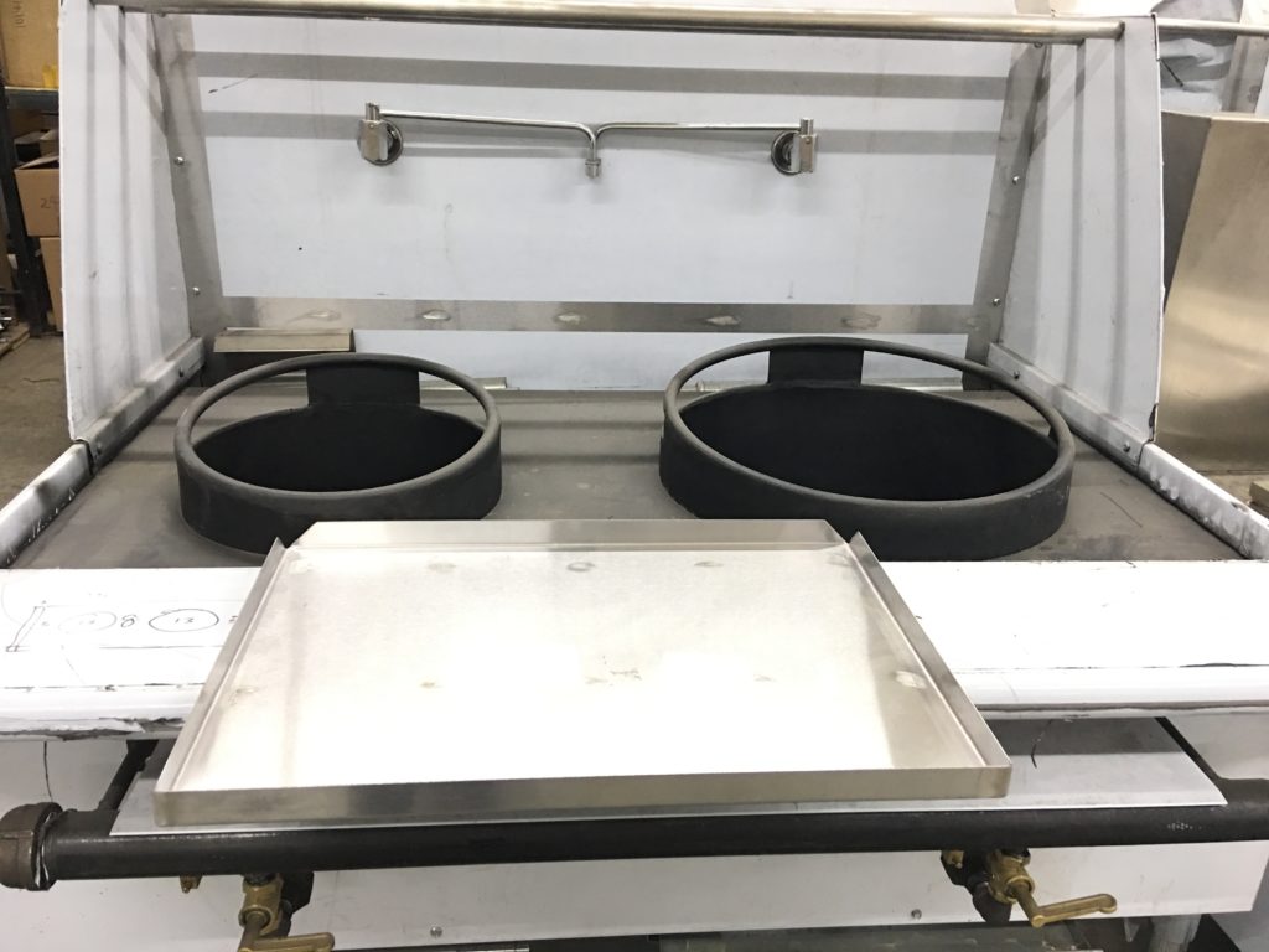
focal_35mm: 29
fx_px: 1063
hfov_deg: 61.7
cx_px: 634
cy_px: 476
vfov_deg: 48.2
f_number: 2.2
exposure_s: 1/10
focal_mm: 4.15
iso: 80
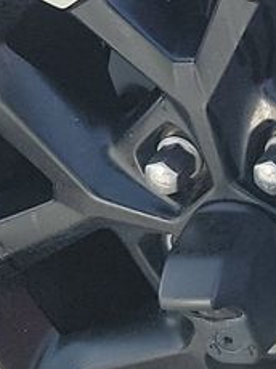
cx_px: 632
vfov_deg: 11.2
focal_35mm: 167
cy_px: -244
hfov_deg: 8.2
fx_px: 1779
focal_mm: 6.7
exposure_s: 1/241
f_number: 1.8
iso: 50
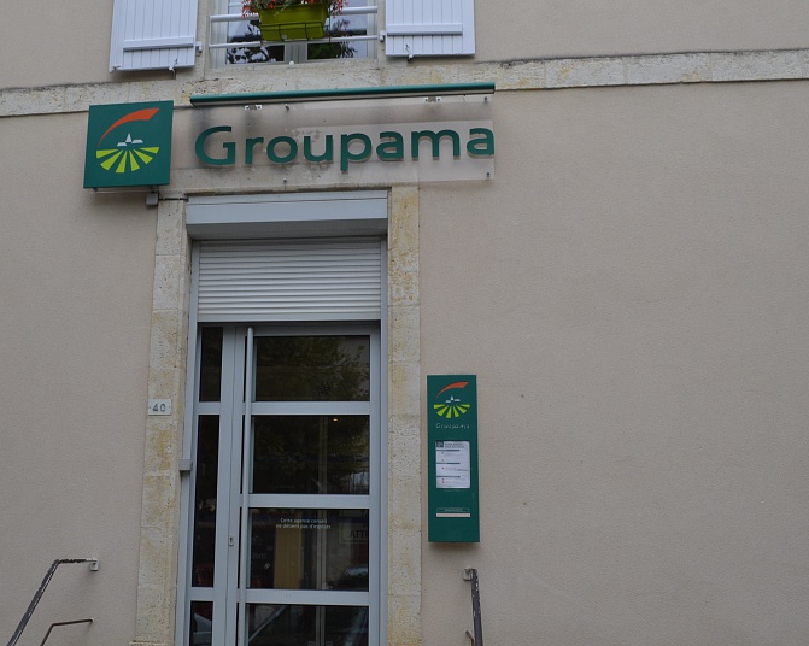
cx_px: 294
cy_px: 314
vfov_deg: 34.9
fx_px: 1029
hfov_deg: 42.5
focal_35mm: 43
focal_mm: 20
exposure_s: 1/125
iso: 200
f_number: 8
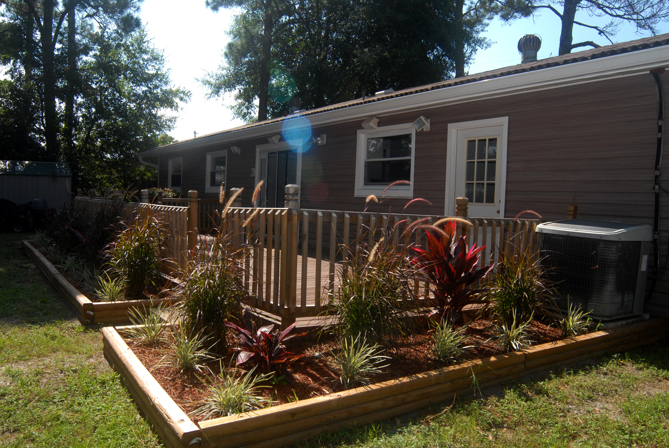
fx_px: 502
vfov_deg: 48.0
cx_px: 334
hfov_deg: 67.3
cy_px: 224
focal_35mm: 27
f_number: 10
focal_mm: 18
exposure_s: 1/250
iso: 320
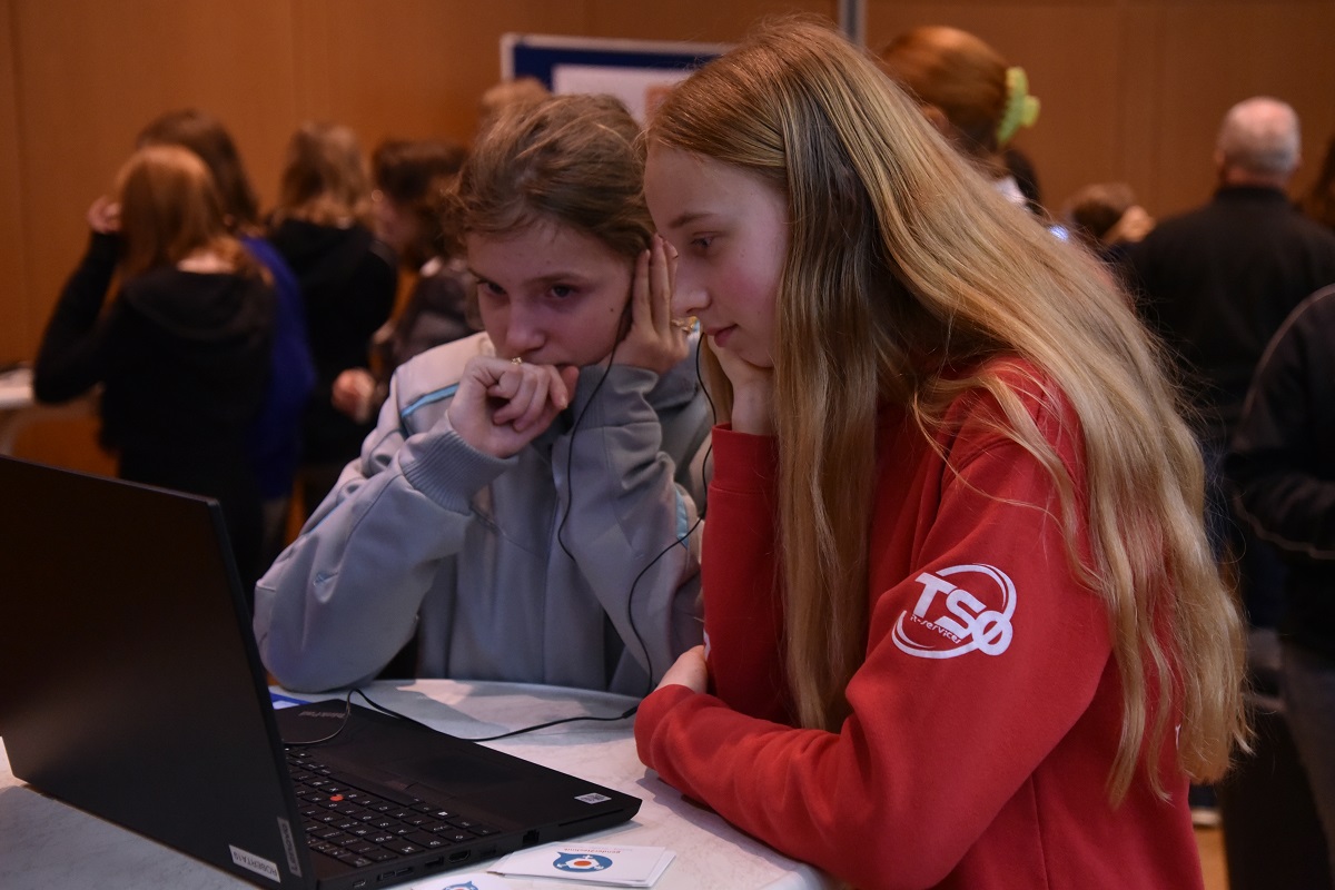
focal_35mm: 55
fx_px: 2039
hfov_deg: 36.2
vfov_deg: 24.6
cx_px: 668
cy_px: 445
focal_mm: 55
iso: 4000
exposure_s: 1/200
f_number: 4.2
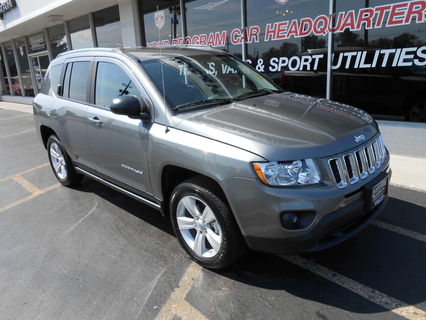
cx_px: 213
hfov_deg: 67.3
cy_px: 160
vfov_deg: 53.1
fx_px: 320
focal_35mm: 26
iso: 80
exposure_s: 1/500
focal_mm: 4.6
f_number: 3.5
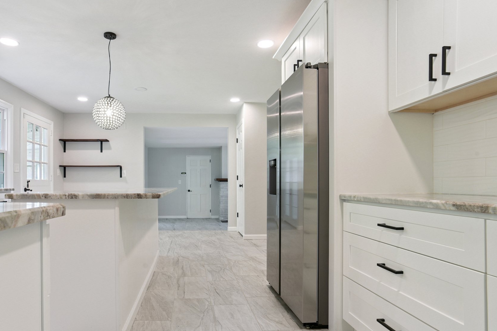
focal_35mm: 21
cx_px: 200
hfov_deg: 80.3
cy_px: 180
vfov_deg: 59.4
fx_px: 290
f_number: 11
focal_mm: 17
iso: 400
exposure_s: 1/15
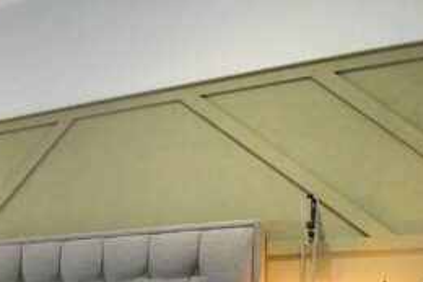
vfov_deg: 20.8
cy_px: 371
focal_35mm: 59
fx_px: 693
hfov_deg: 24.0
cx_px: -260
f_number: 2.8
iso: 6400
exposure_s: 1/2500
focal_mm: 15
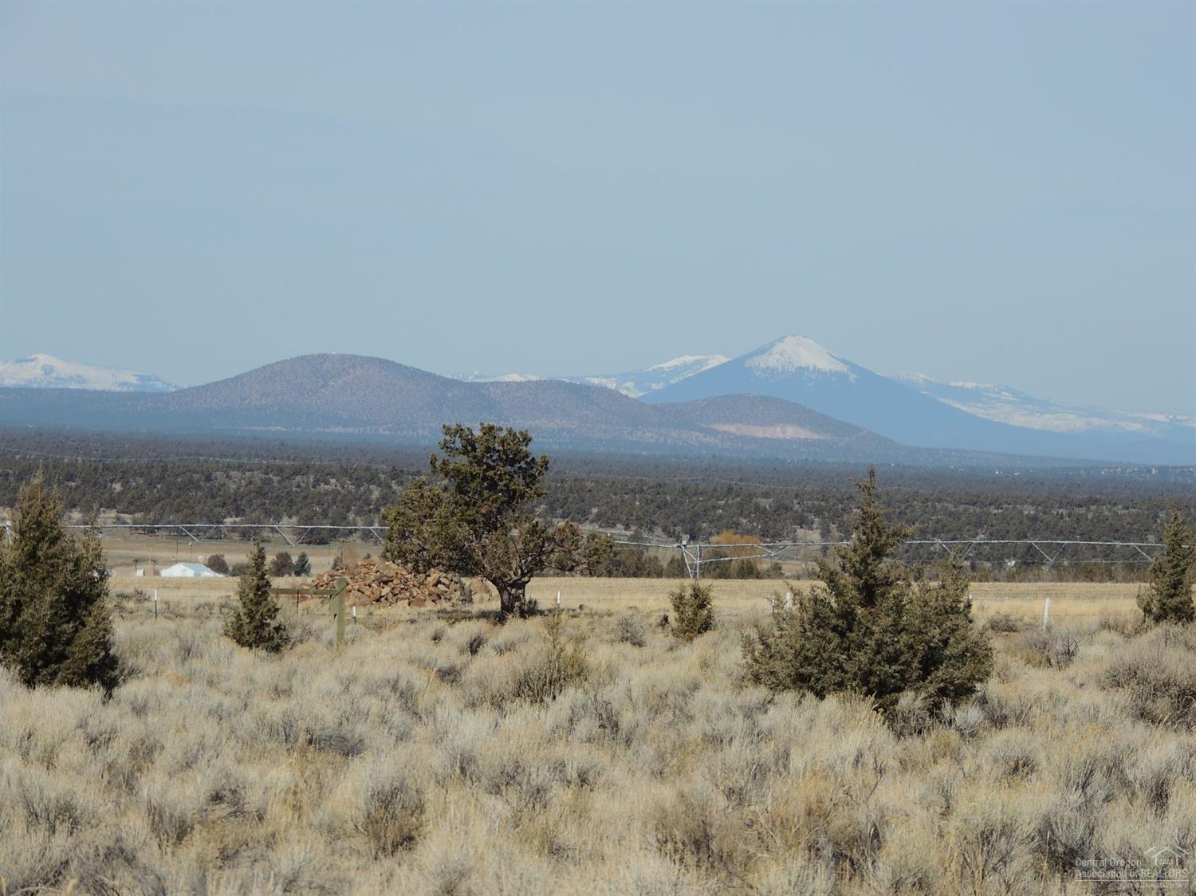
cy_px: 448
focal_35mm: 185
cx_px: 598
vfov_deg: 8.0
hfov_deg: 10.7
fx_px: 6390
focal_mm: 33
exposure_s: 1/1250
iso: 100
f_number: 4.6
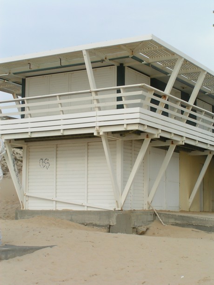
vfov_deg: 28.6
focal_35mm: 68
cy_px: 142
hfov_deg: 21.6
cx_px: 107
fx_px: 560
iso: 50
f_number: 5.6
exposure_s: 1/200
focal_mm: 10.5
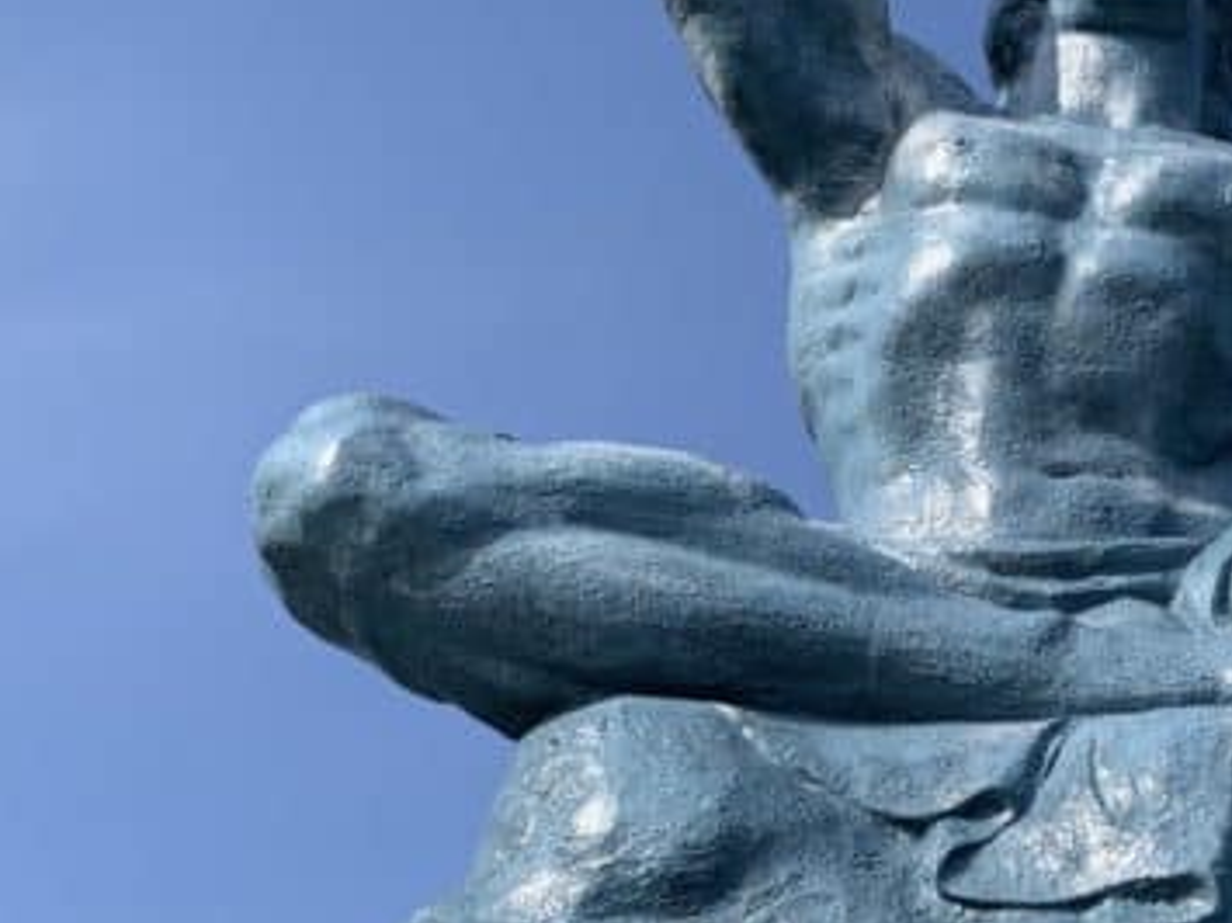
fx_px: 2668
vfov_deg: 19.4
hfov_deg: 24.7
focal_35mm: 75
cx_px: 1242
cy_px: 739
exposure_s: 1/1718
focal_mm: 4.25
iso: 25
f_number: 1.8
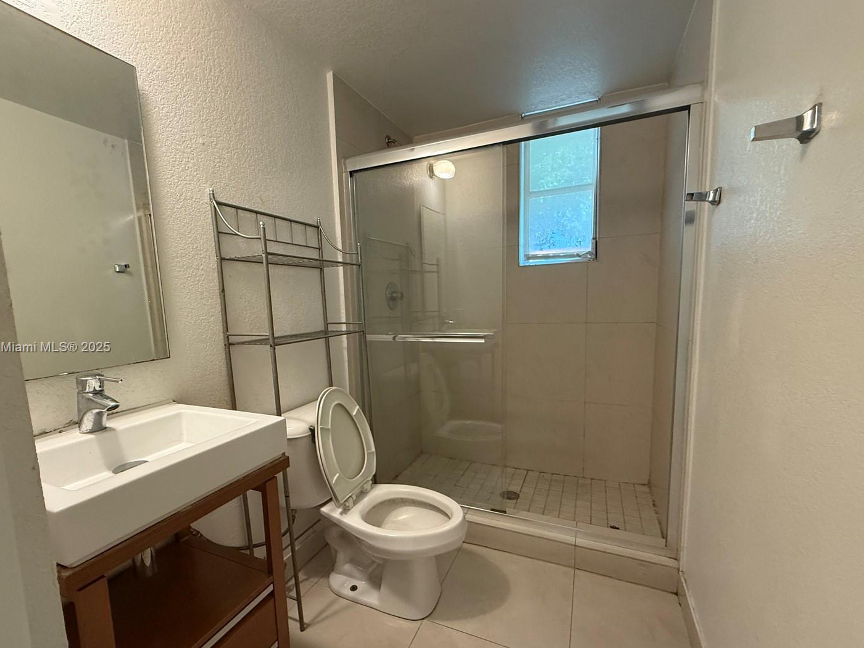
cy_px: 348
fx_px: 399
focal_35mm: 16
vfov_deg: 78.0
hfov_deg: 94.4
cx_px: 407
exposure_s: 1/60
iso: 320
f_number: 2.2
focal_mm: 2.22
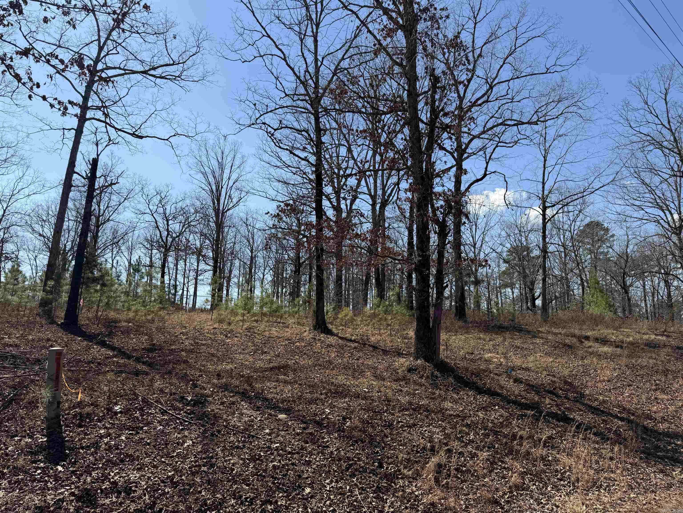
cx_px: 342
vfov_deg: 56.8
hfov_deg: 71.6
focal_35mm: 24
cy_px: 256
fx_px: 474
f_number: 1.78
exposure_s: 1/4673
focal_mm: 6.76
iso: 80
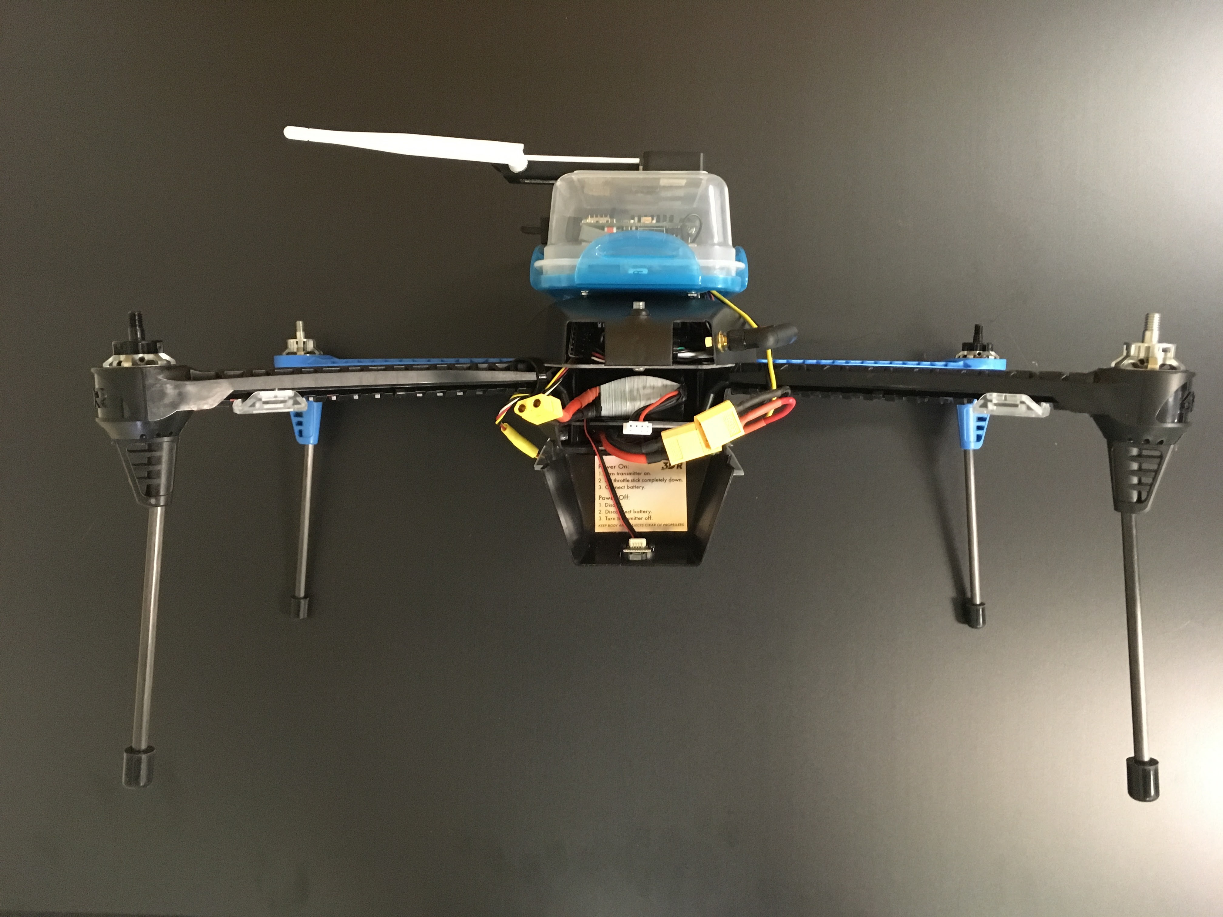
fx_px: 1025
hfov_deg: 61.7
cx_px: 612
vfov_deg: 48.2
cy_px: 458
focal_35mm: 29
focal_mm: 4.15
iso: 250
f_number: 2.2
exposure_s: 1/15
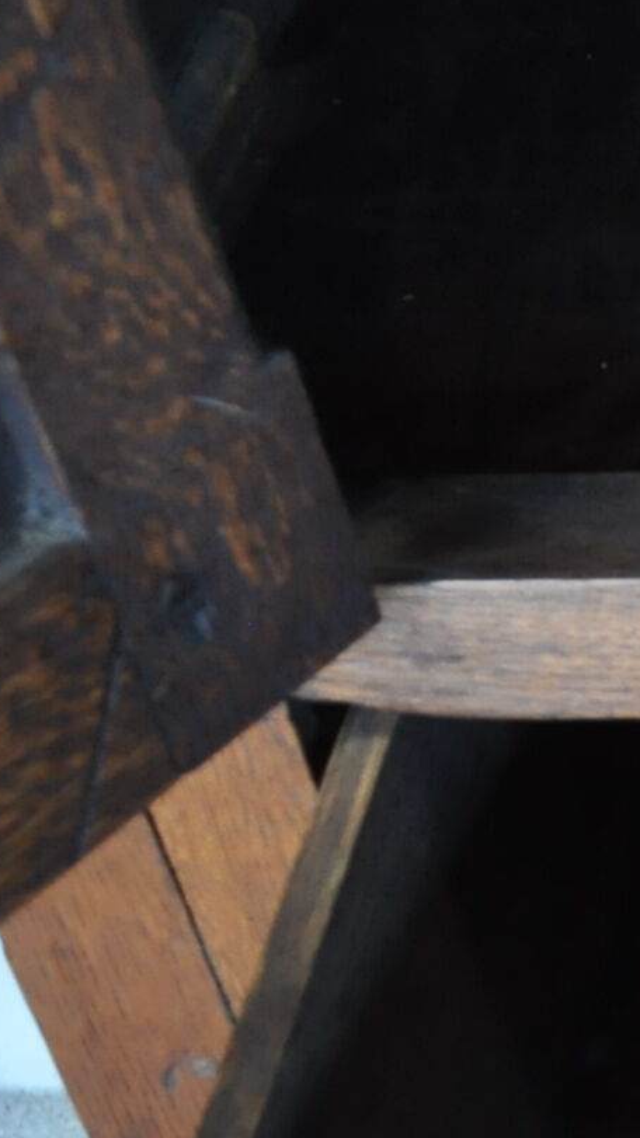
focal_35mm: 112
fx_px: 3380
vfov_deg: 18.9
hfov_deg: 9.4
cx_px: 1629
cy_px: 908
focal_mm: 18
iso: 900
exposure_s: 1/30
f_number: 3.5
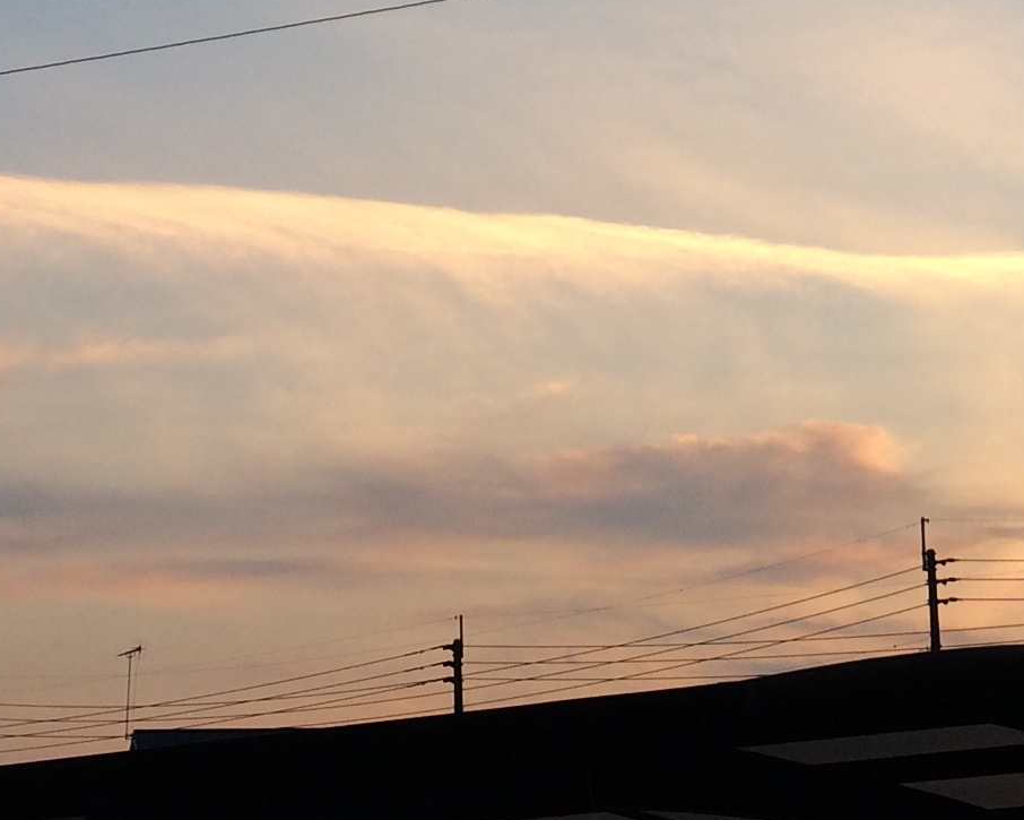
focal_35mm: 102
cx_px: 769
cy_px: -361
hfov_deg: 18.7
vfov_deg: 14.2
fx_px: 3092
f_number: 2.2
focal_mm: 4.15
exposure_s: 1/187
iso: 32
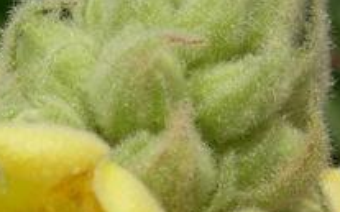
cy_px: 279
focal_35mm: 156
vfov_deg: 8.3
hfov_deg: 13.4
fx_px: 1444
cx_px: 95
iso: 79
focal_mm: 6.3
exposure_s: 1/575
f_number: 4.9
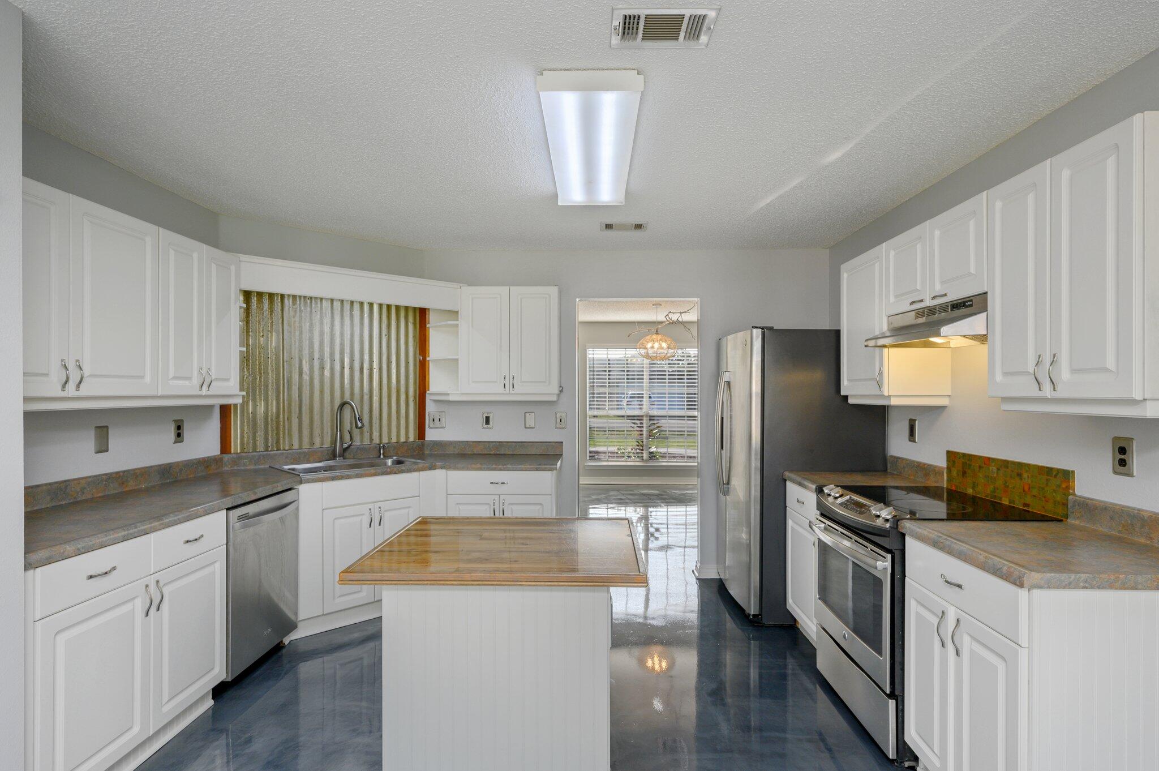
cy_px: 386
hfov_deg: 88.5
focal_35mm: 18
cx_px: 580
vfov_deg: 65.9
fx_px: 595
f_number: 8
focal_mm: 18.5
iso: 200
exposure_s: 1/25
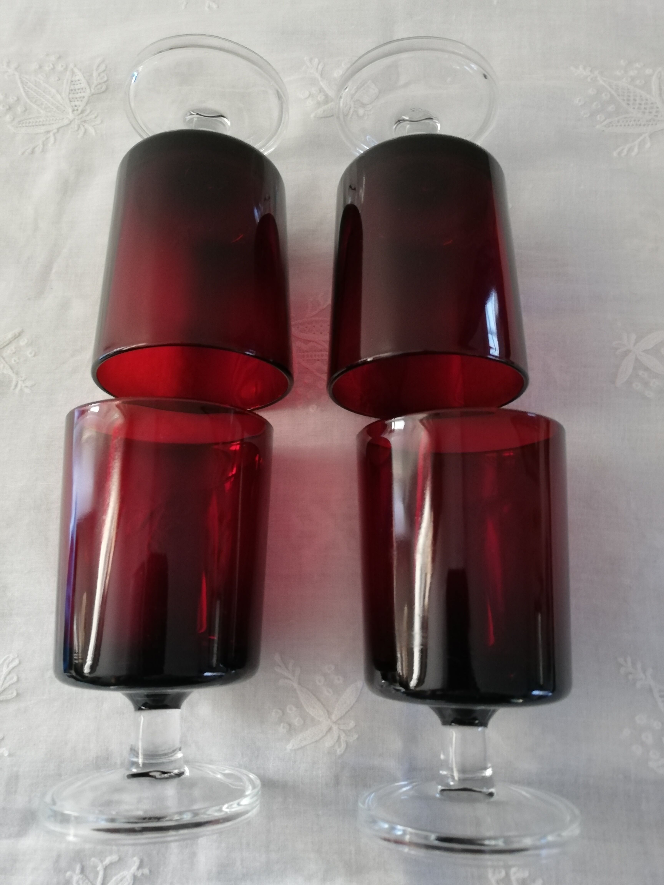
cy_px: 442
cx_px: 332
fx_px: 665
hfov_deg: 53.1
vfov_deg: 67.3
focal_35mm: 26
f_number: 2.2
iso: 320
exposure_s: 1/25
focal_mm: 3.81
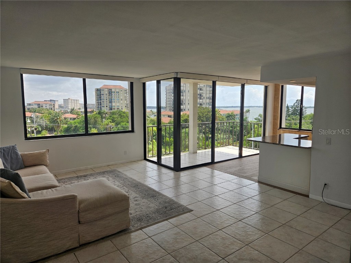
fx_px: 233
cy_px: 132
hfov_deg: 73.9
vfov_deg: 58.9
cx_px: 176
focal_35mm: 23
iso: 25
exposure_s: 1/446
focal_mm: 5.4
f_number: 1.8
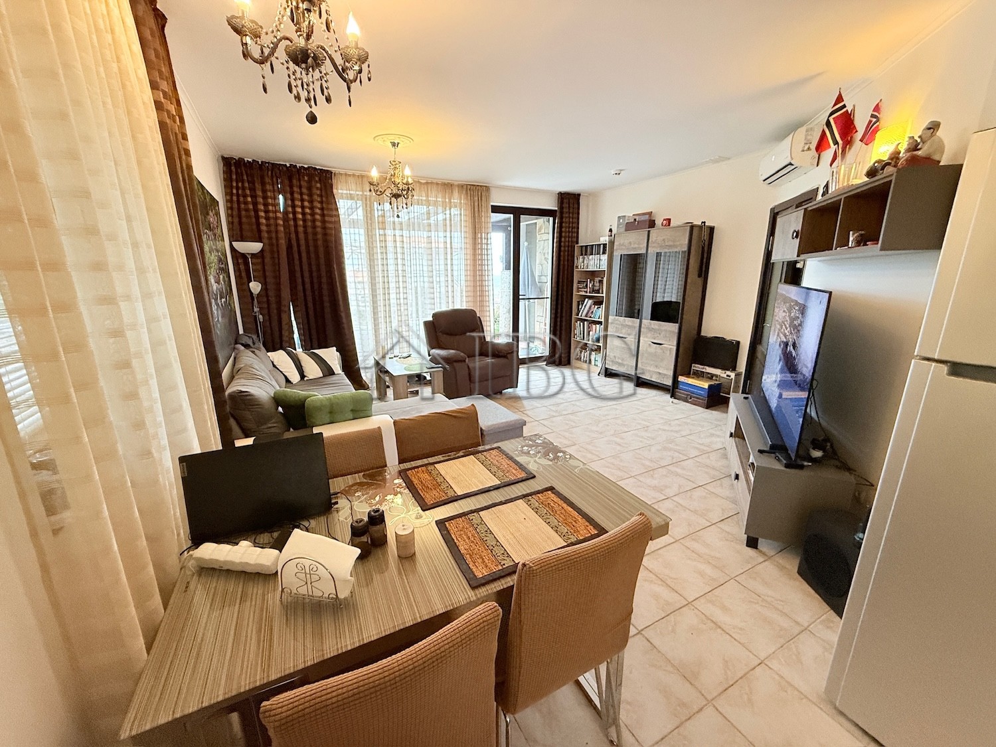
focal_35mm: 14
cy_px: 374
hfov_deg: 102.1
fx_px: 403
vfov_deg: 85.7
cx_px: 498
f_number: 2.2
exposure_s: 1/100
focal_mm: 2.22
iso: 400
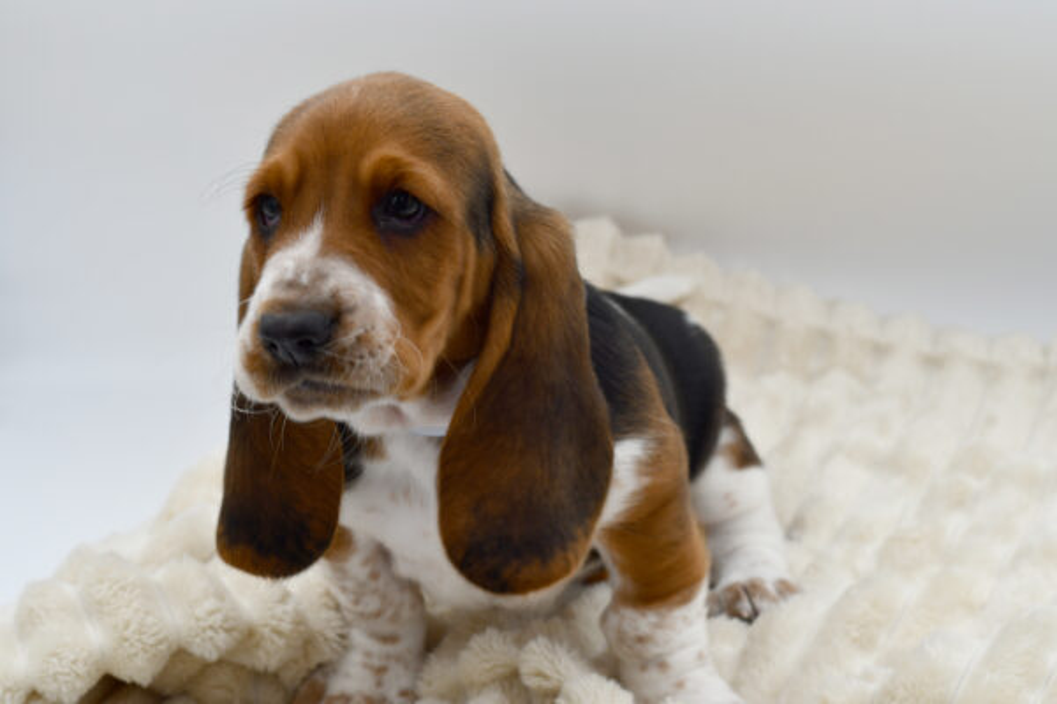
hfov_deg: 27.0
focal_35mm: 75
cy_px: 352
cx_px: 528
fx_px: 2202
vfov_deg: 18.2
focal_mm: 50
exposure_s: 1/250
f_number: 5.6
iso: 320
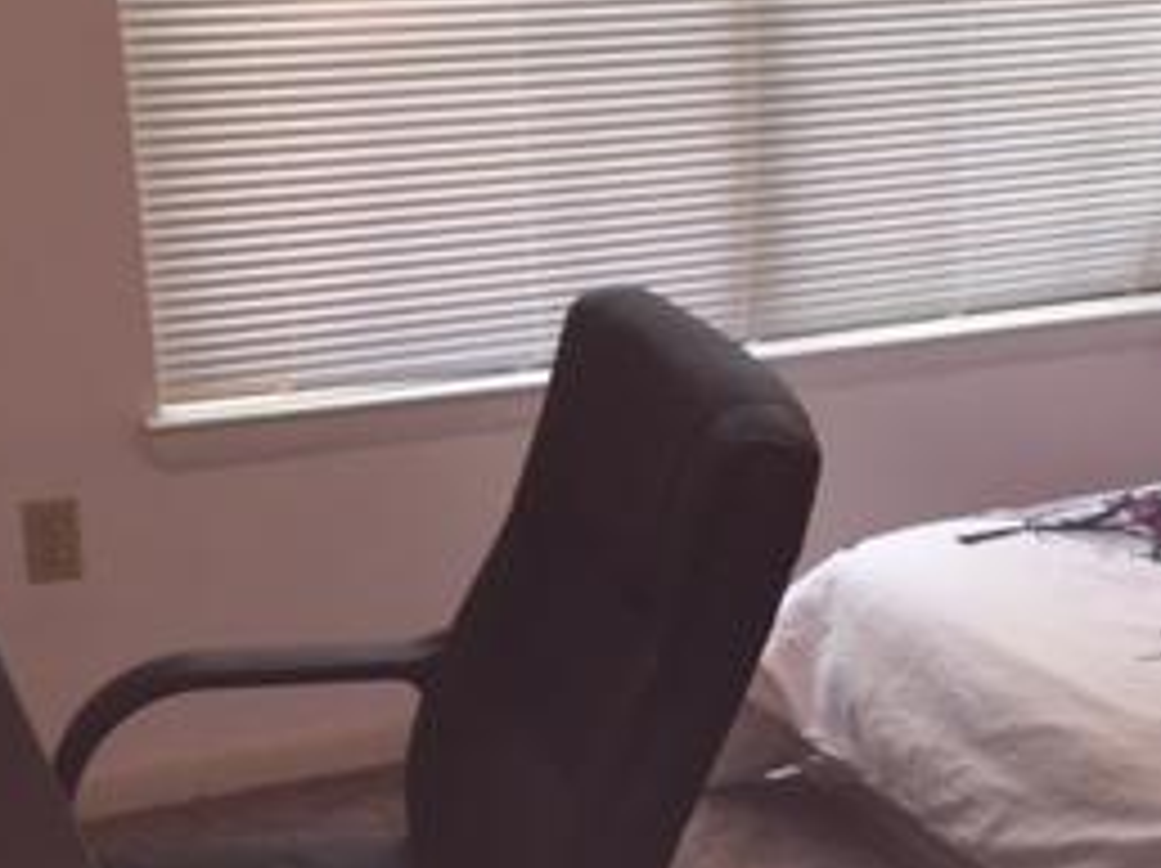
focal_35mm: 72
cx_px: 945
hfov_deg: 26.5
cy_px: 657
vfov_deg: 20.2
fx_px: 2413
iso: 64
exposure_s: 1/30
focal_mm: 4.15
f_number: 2.2
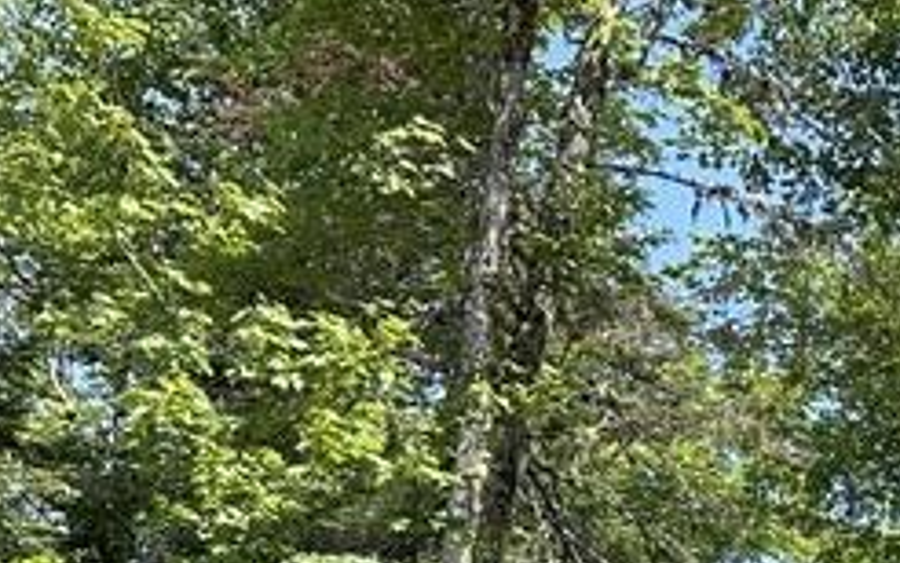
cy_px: 1035
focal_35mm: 106
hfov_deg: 16.7
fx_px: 2601
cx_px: 1555
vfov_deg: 11.4
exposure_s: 1/1949
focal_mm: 6.86
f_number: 1.78
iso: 80
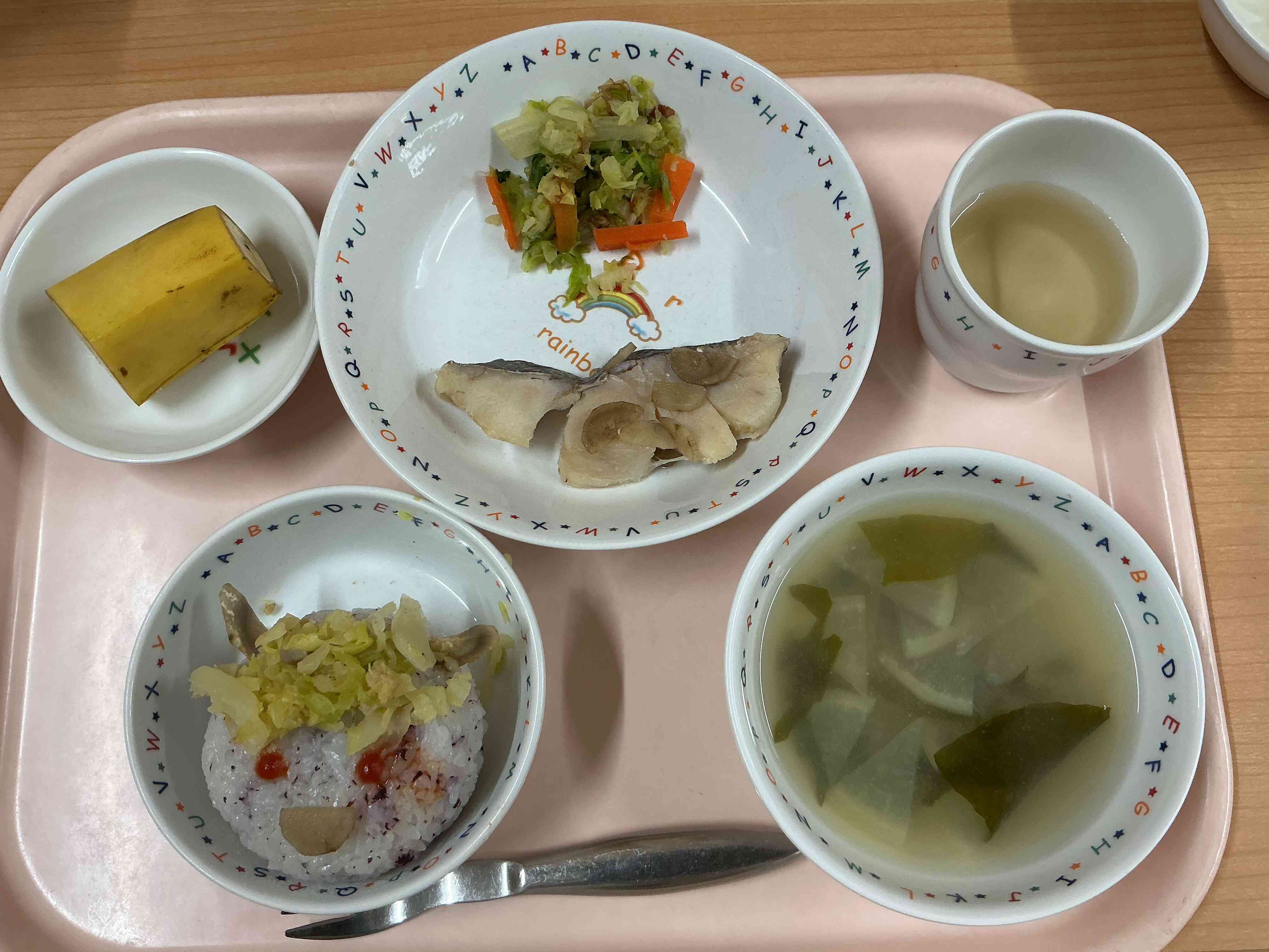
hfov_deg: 61.7
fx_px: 1063
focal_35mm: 29
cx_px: 634
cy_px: 476
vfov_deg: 48.2
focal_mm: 3
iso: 64
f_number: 1.8
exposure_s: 1/100
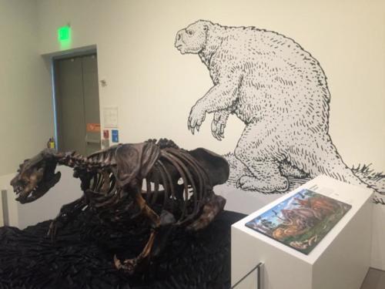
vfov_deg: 48.2
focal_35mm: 29
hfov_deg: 61.7
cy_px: 144
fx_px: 323
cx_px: 192
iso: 250
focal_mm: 4.15
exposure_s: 1/20
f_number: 2.2
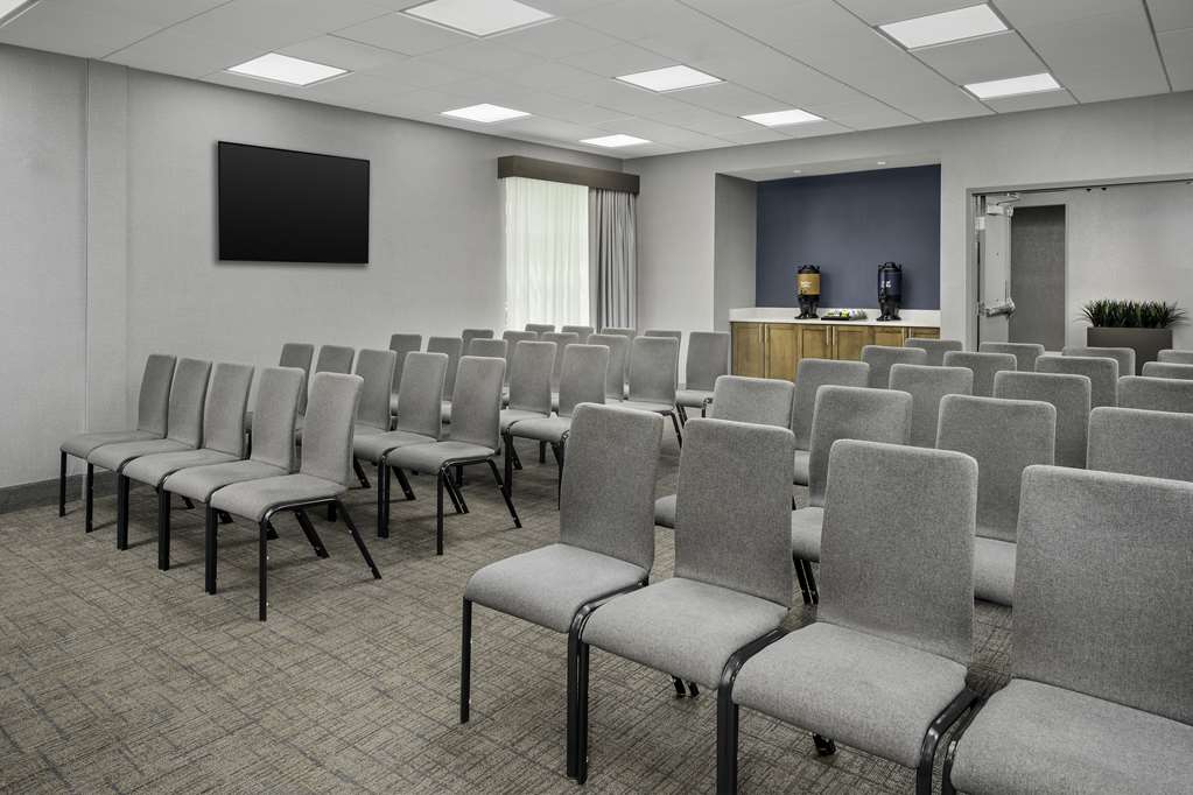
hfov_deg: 73.7
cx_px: 596
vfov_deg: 53.1
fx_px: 795
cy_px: 398
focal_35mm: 24
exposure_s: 1/125
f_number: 11
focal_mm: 24
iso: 400
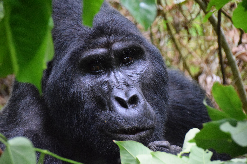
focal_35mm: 232
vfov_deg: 5.9
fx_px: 1595
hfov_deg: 8.9
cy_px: 82
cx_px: 124
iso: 6400
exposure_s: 1/320
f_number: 6
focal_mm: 155
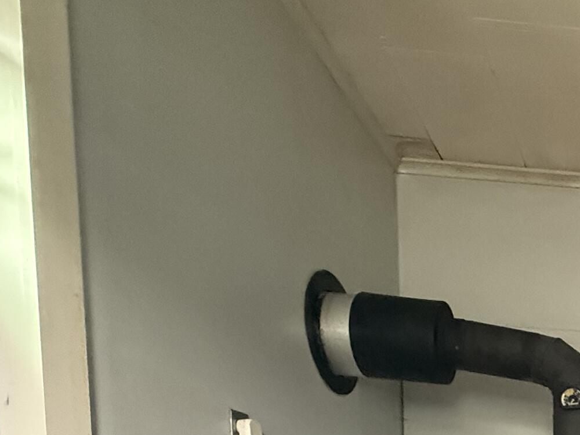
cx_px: 763
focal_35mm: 42
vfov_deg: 26.9
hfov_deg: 32.7
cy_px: 613
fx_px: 704
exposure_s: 1/60
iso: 800
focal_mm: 2.22
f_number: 2.2
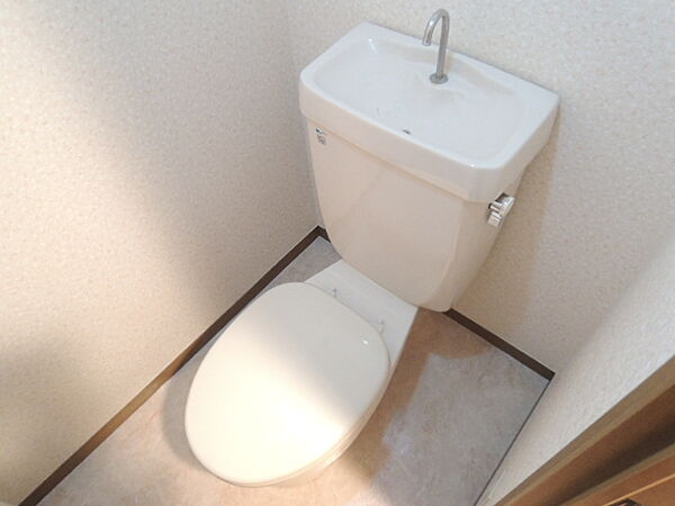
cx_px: 338
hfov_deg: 71.6
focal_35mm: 24
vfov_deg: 56.8
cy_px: 253
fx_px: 468
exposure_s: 1/8
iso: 640
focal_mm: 4.3
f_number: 1.8
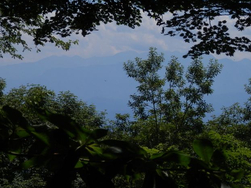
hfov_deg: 13.2
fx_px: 1087
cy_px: 81
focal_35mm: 150
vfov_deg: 9.9
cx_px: 122
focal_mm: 20.9
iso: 100
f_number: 14.6
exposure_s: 1/200
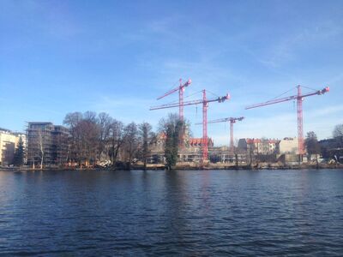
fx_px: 327
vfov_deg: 42.9
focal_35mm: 33
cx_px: 172
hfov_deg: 55.4
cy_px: 128
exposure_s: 1/1323
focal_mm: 4.12
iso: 50
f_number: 2.4
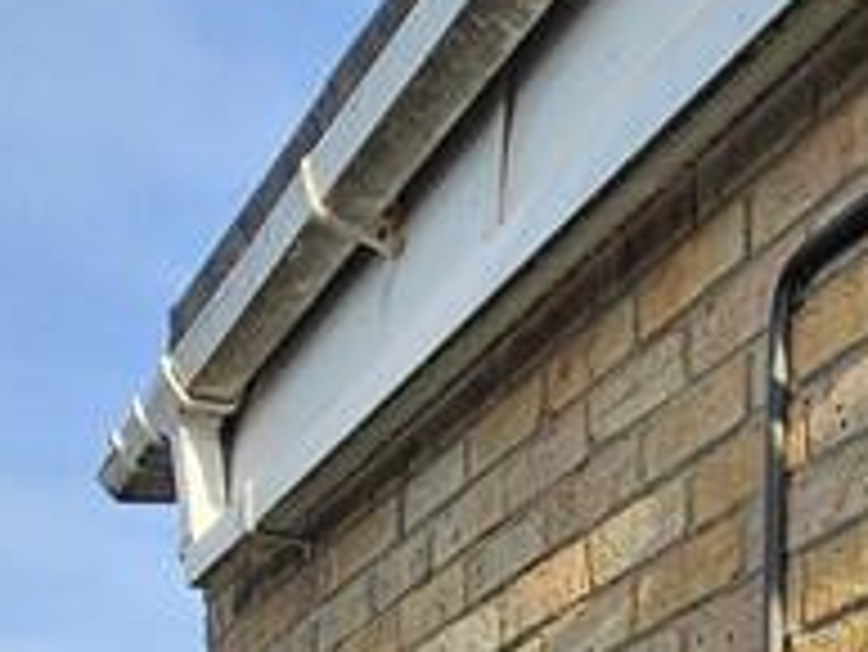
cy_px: 1376
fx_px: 1731
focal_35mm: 69
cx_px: 769
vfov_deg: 15.8
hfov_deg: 27.2
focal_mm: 2.2
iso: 50
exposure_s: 1/942
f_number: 2.2
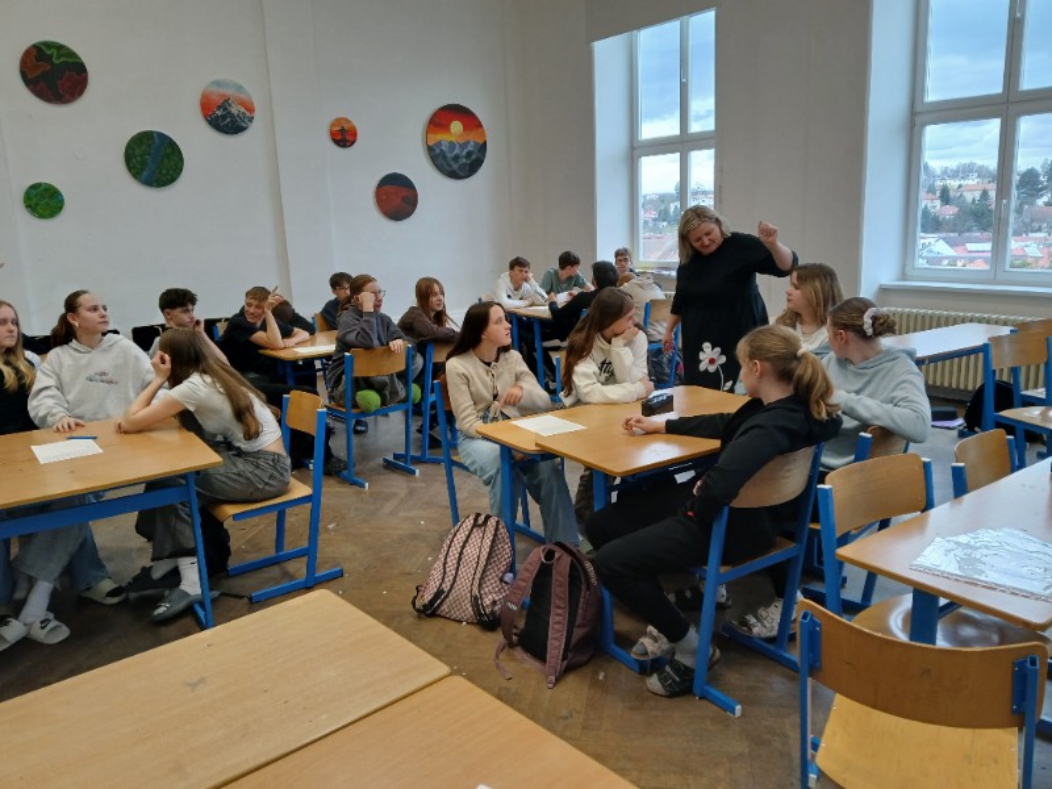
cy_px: 394
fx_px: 790
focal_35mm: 26
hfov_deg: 67.3
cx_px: 526
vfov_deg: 53.1
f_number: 1.8
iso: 40
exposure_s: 1/60
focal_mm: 3.98
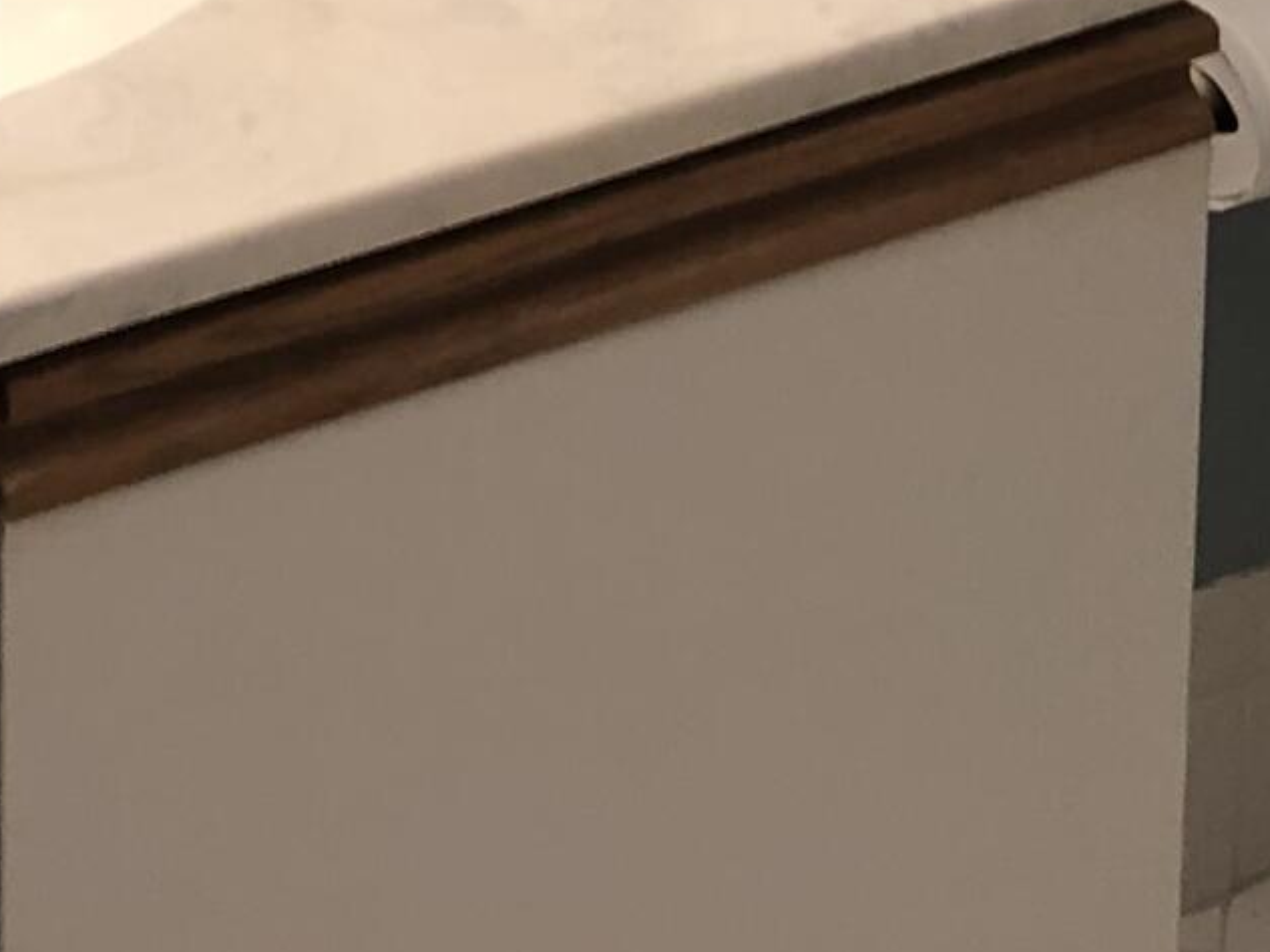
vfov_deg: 9.9
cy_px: -1273
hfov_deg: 14.8
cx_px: 573
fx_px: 4880
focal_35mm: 133
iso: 40
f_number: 1.8
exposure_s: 1/24
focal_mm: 3.99
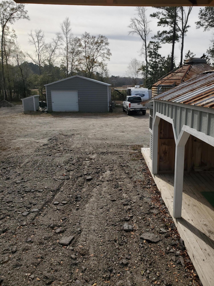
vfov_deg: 67.3
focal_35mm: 26
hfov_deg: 53.1
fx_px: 214
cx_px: 107
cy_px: 143
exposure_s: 1/2223
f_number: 2.4
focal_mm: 4.3
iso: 50
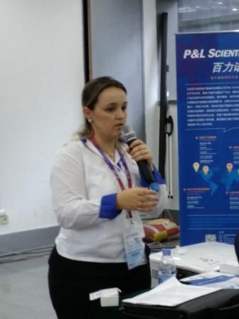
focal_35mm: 28
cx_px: 120
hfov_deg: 49.7
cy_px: 160
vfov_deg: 63.4
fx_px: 258
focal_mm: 3.79
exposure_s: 1/33
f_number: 2
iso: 310
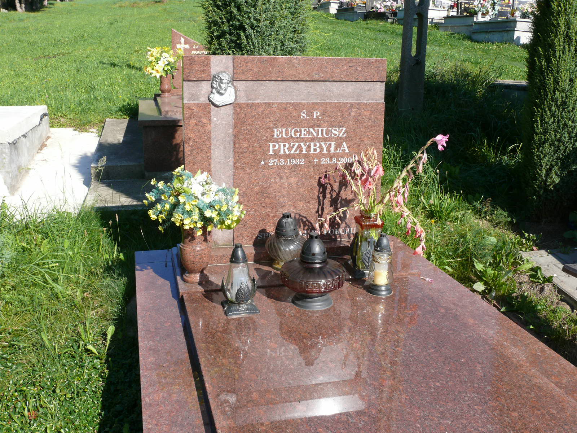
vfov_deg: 40.7
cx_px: 288
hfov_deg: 52.6
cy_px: 216
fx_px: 583
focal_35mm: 35
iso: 100
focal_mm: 7.4
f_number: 5.6
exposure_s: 1/250
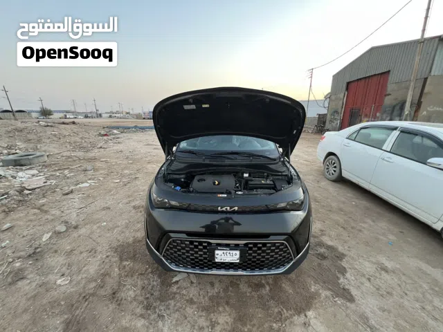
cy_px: 166
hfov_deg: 106.2
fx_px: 166
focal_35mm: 13
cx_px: 222
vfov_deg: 89.9
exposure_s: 1/60
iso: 320
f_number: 1.8
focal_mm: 1.57
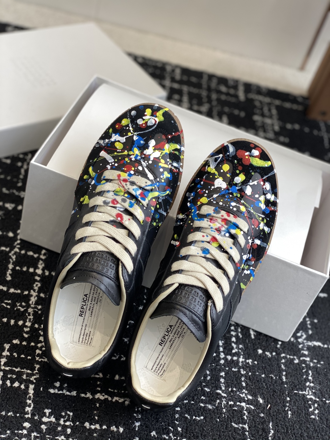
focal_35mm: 52
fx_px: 661
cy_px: 220
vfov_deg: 36.8
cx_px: 165
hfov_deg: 28.0
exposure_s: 1/122
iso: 40
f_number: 2
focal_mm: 6
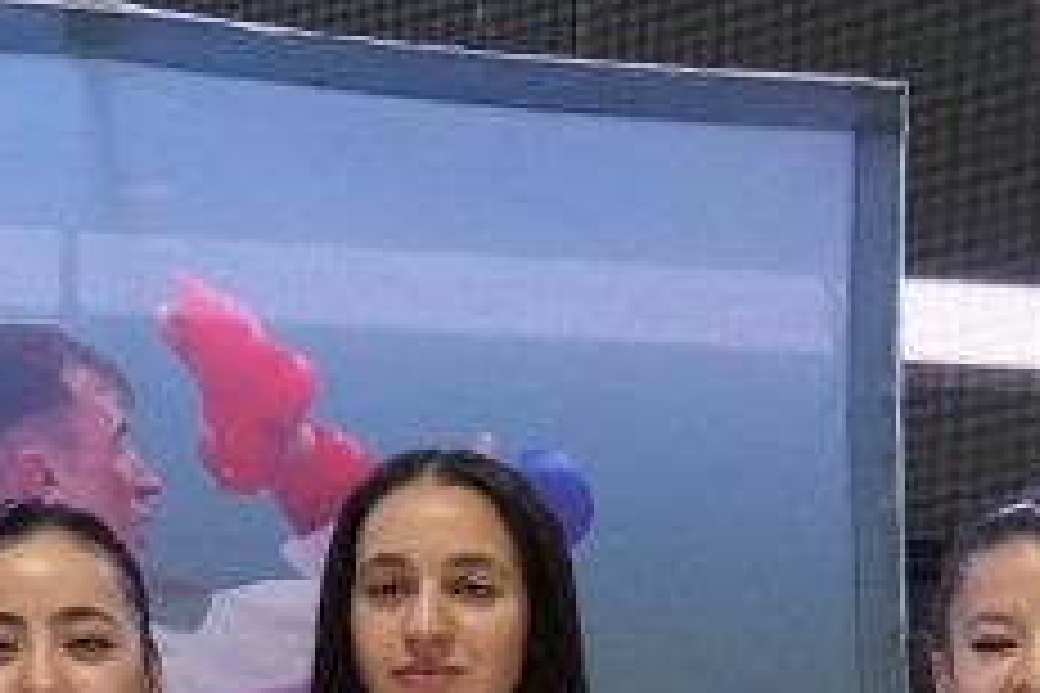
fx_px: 5746
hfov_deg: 9.9
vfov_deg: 6.7
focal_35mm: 199
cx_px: 1769
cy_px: 1426
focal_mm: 25.5
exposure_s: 1/125
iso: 2500
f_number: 4
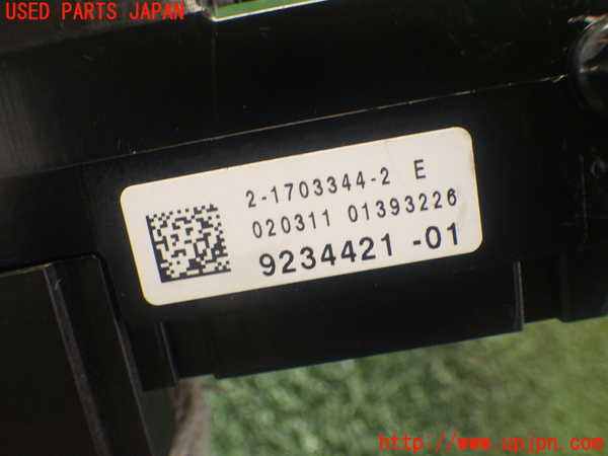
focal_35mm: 31
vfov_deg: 45.4
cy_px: 228
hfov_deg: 58.4
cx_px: 304
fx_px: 544
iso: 500
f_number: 2.3
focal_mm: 5.5
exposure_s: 1/45
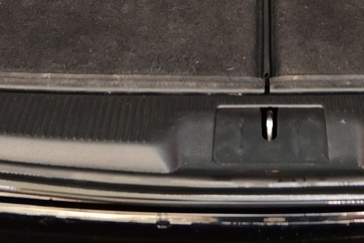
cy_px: -269
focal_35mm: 107
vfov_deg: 11.4
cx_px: 272
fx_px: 1082
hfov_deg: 19.0
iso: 800
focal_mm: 16
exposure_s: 1/25
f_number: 3.5
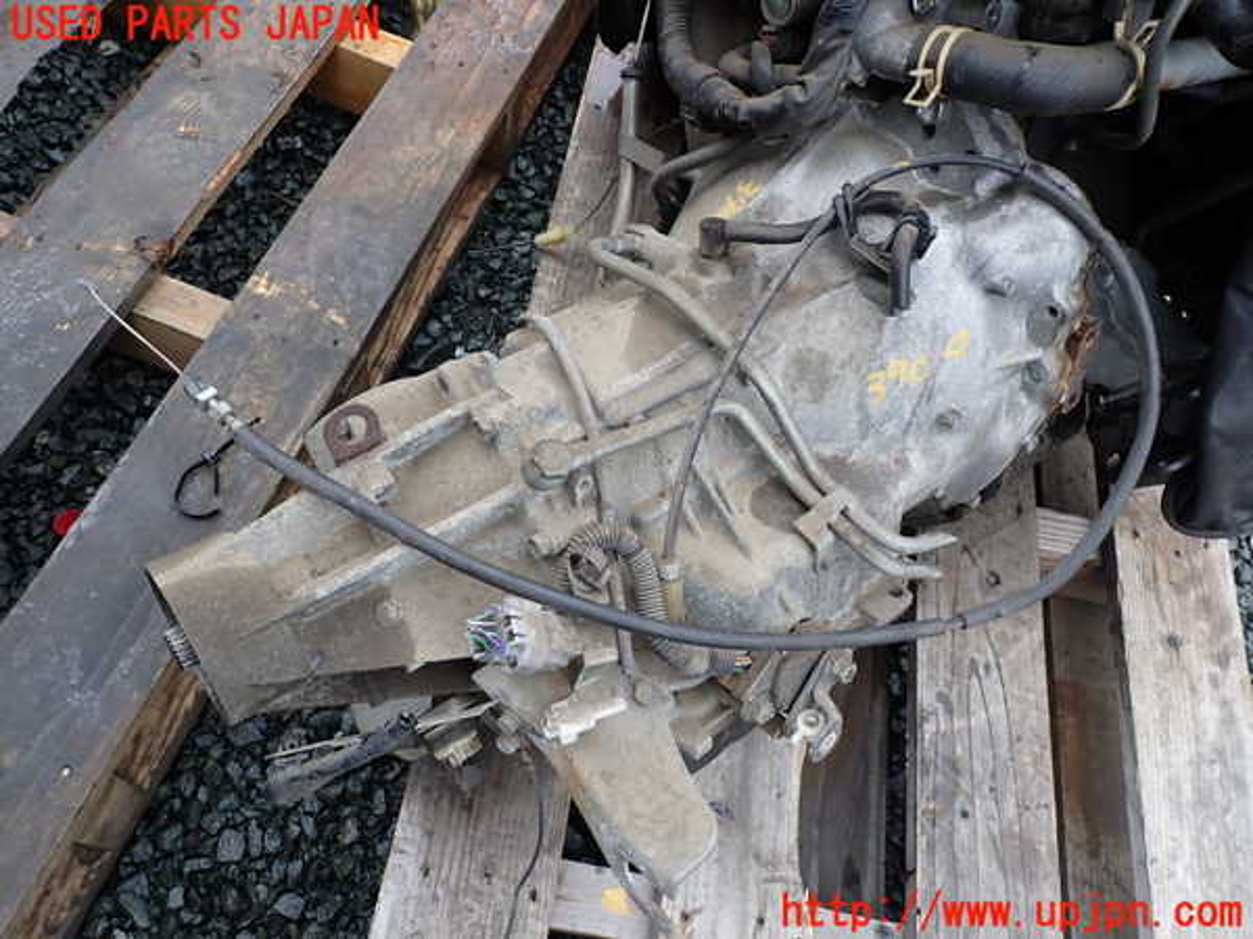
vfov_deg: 54.9
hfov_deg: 69.4
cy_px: 470
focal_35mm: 25
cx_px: 626
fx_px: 905
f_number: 2.8
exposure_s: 1/200
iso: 100
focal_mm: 4.5
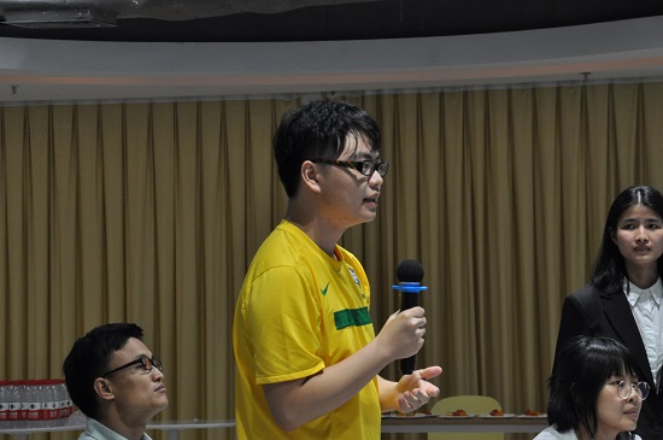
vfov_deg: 8.7
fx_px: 2896
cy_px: 220
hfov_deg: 13.1
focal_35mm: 158
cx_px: 332
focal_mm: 105
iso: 1250
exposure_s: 1/40
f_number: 11
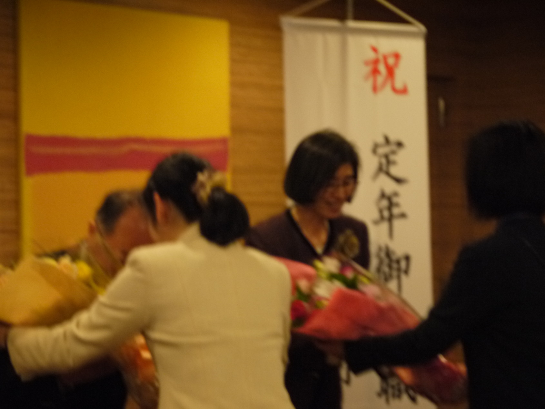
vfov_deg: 17.6
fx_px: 1322
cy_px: 204
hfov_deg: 23.3
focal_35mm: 84
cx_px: 272
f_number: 5.6
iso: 800
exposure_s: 1/30
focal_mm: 42
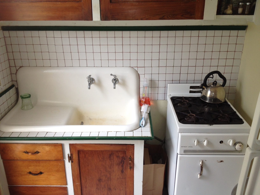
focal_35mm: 35
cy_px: 98
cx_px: 130
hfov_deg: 52.6
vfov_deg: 40.7
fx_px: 263
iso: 80
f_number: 2.4
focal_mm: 4.28
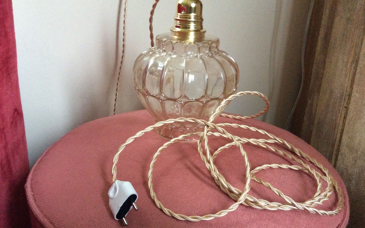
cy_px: 115
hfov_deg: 56.7
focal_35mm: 34
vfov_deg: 37.3
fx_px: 338
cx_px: 183
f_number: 2.4
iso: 320
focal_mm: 3.3
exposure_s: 1/25
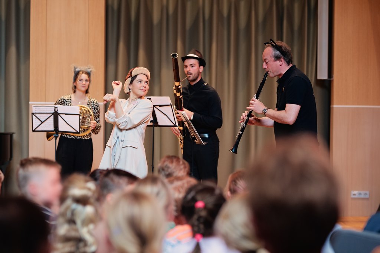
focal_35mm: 85
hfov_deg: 23.9
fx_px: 897
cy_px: 126
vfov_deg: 16.1
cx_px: 190
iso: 1600
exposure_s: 1/200
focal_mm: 85
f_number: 2.5
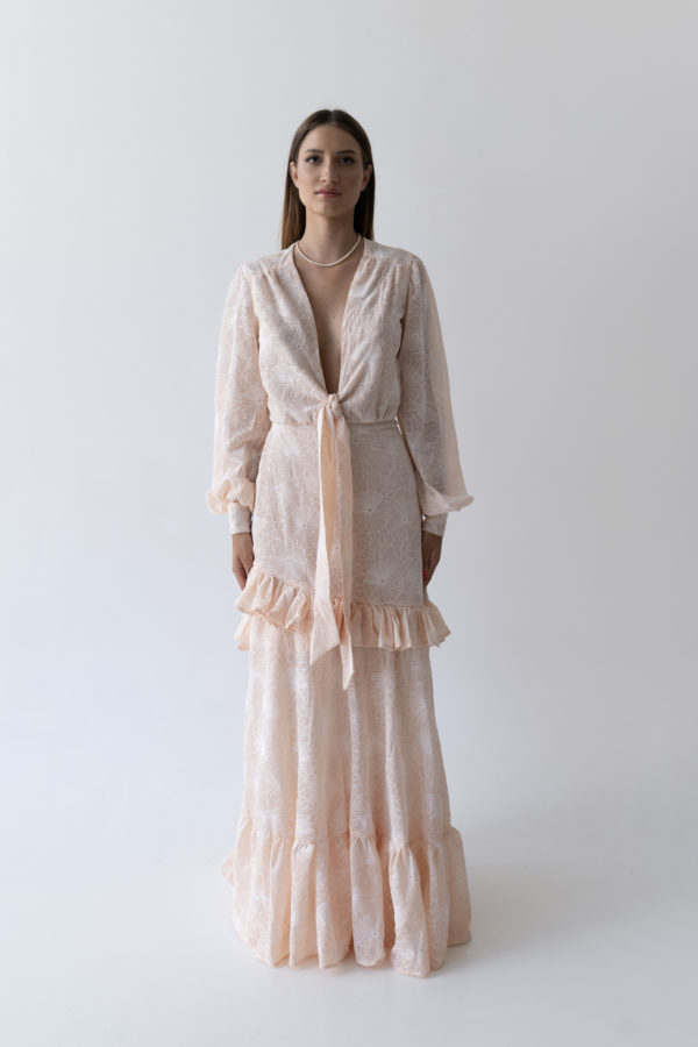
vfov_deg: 73.7
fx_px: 698
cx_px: 349
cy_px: 524
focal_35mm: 24
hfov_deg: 53.1
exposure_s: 1/200
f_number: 5
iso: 500
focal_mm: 24
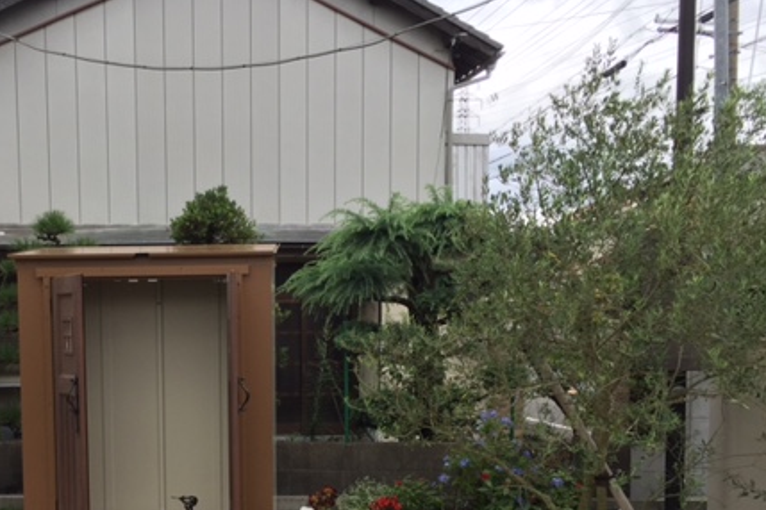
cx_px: 223
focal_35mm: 45
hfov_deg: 42.7
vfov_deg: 29.3
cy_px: 396
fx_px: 957
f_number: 2.2
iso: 32
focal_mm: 4.15
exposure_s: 1/297
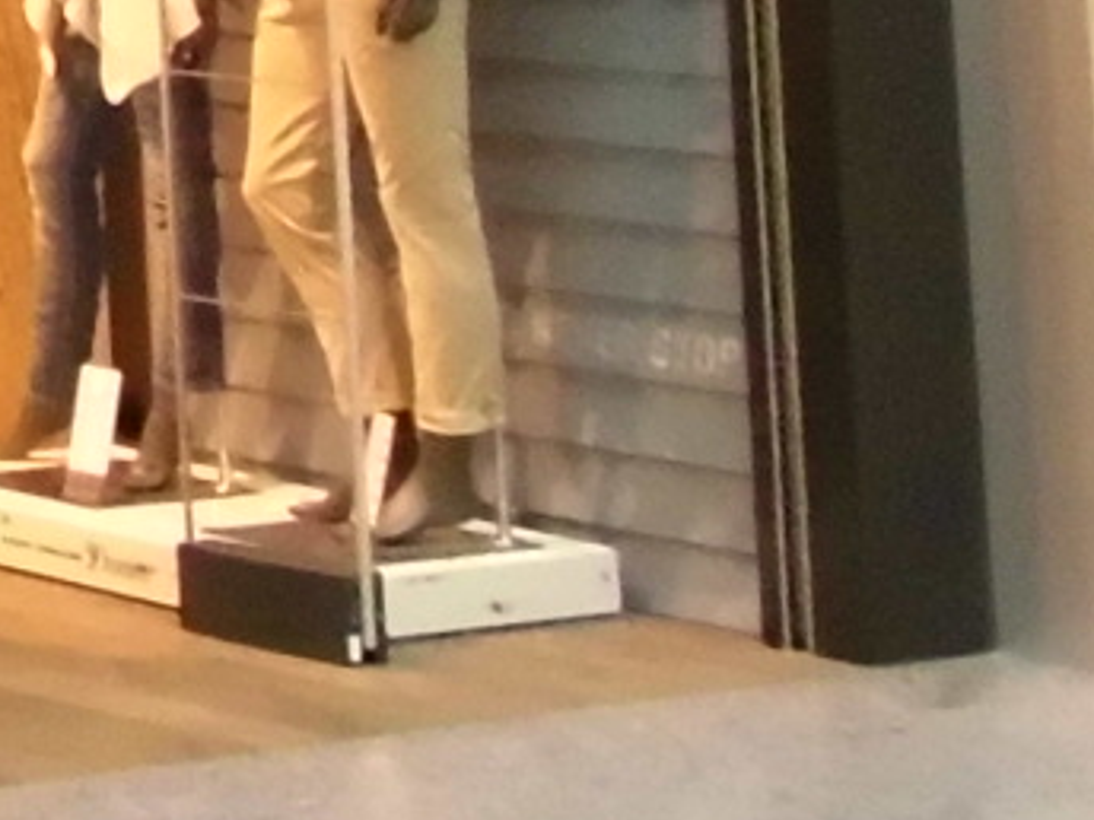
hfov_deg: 10.4
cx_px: -1787
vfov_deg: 8.9
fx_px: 4899
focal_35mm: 155
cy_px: -919
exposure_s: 1/60
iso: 400
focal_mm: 4.6
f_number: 3.2
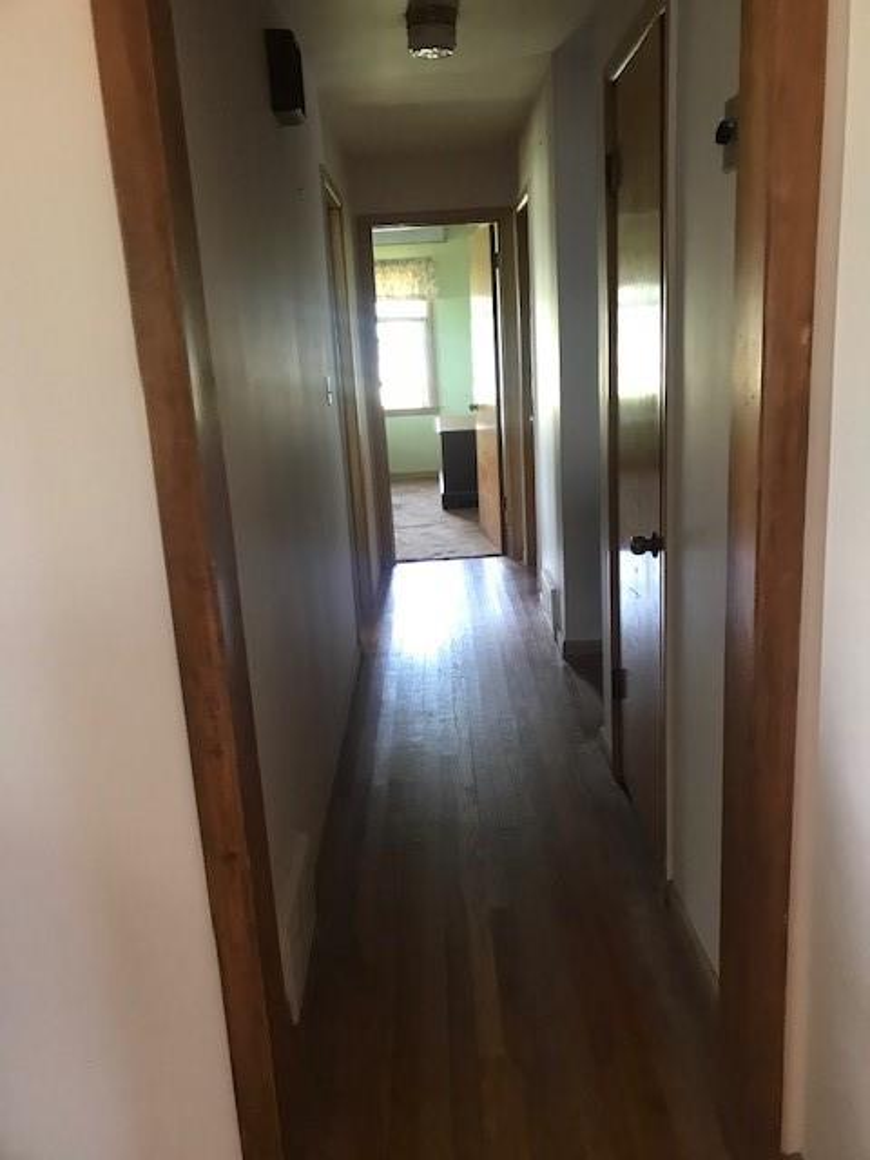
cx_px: 435
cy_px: 580
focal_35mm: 28
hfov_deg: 49.7
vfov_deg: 63.4
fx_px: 938
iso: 80
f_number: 1.8
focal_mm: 3.99
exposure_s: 1/15
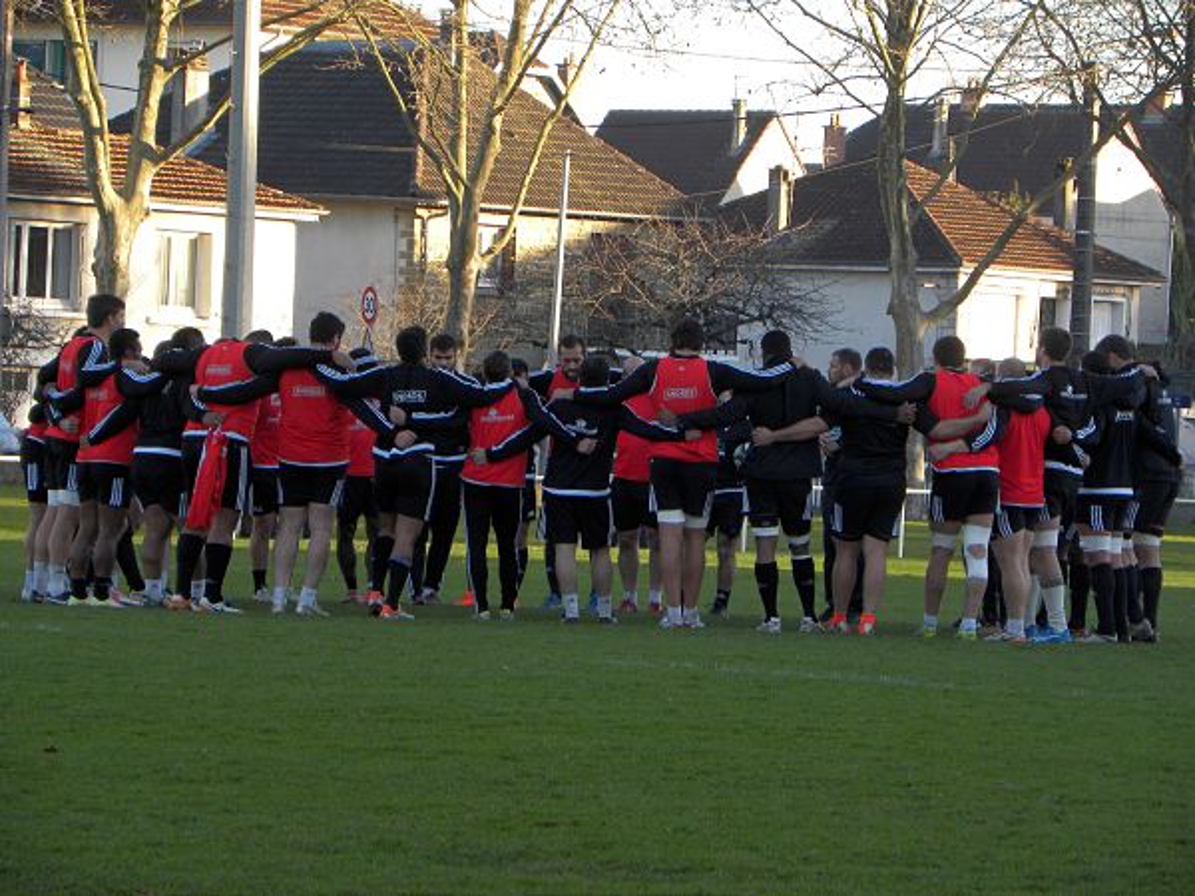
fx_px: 8527
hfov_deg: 8.0
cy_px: 448
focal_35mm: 247
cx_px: 598
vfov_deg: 6.0
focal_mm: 44
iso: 64
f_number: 4.5
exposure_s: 1/75.5
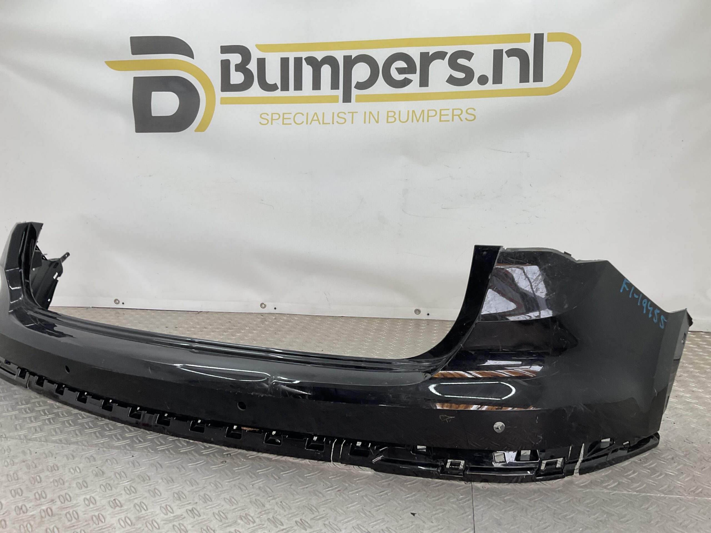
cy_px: 266
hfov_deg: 61.7
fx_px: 596
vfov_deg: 48.2
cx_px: 356
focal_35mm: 29
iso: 16
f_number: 1.8
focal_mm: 3
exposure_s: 1/126
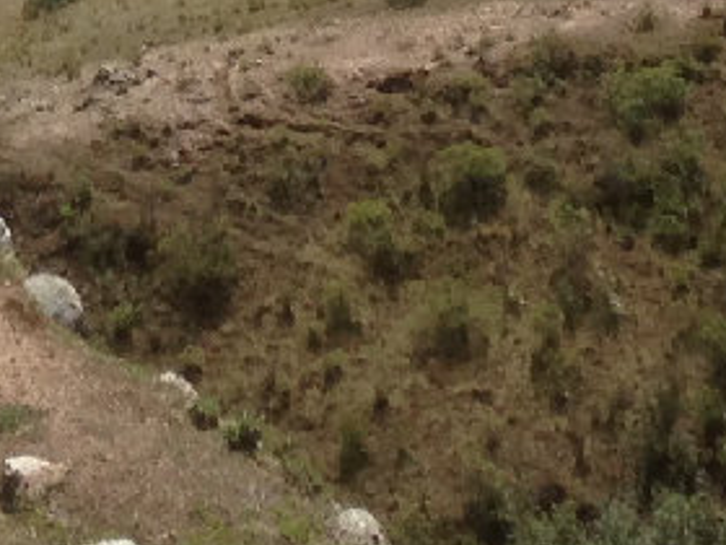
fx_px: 4740
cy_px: -981
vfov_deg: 6.1
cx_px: 182
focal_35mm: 226
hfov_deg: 8.7
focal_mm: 4.12
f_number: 2.4
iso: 50
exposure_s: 1/1938
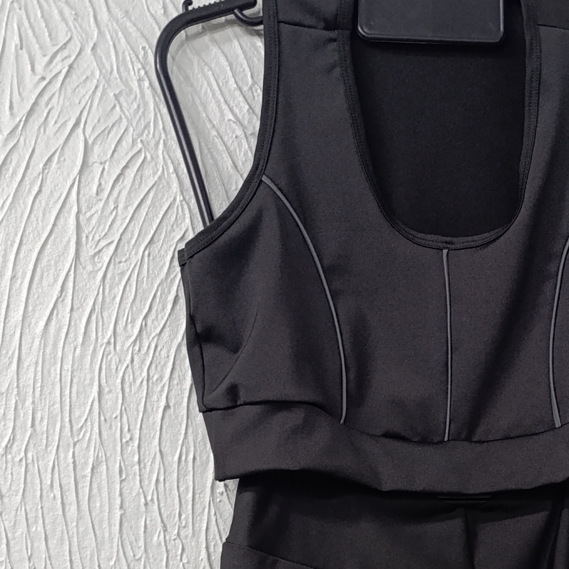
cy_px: 789
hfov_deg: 27.8
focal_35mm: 61
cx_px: 417
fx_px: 1134
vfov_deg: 23.8
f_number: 1.6
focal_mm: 6.14
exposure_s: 1/40
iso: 1000
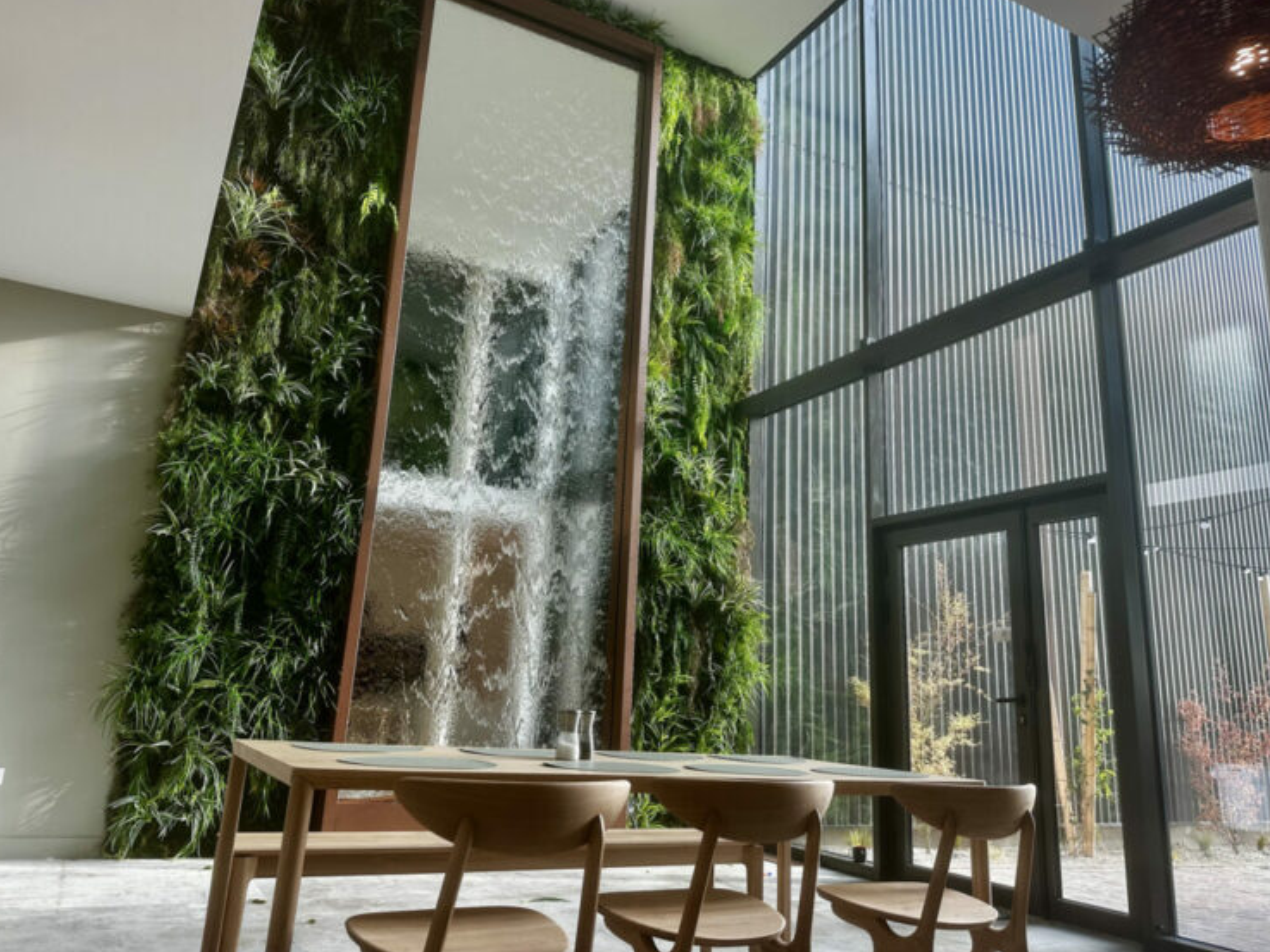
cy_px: 460
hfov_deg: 69.4
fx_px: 917
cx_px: 612
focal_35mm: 25
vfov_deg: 54.9
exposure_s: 1/241
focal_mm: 6.86
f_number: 1.78
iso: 80
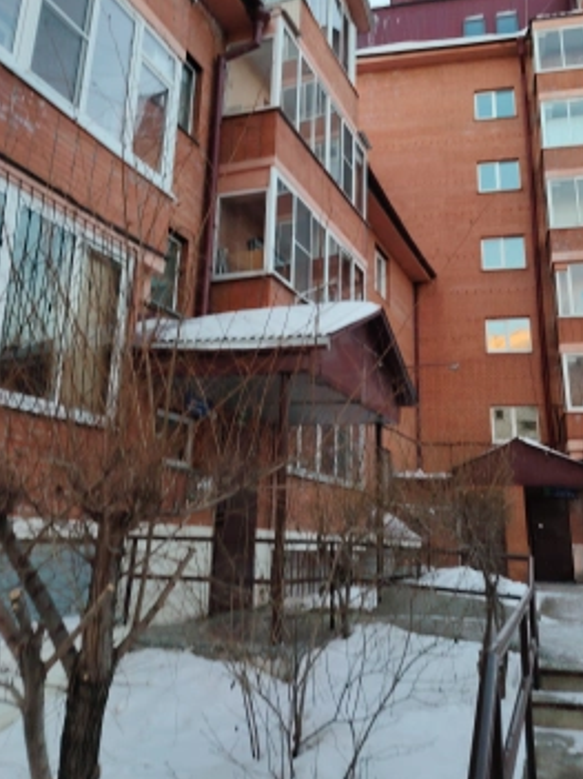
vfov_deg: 56.1
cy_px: 291
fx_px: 719
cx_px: 349
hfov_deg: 43.9
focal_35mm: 32
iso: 159
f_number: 1.75
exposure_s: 1/100
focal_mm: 5.25
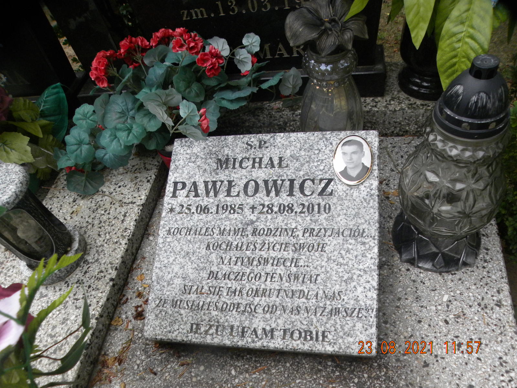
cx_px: 258
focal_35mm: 26
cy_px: 194
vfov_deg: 53.1
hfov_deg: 67.3
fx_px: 388
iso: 252
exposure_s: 1/346
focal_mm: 4.6
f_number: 2.8
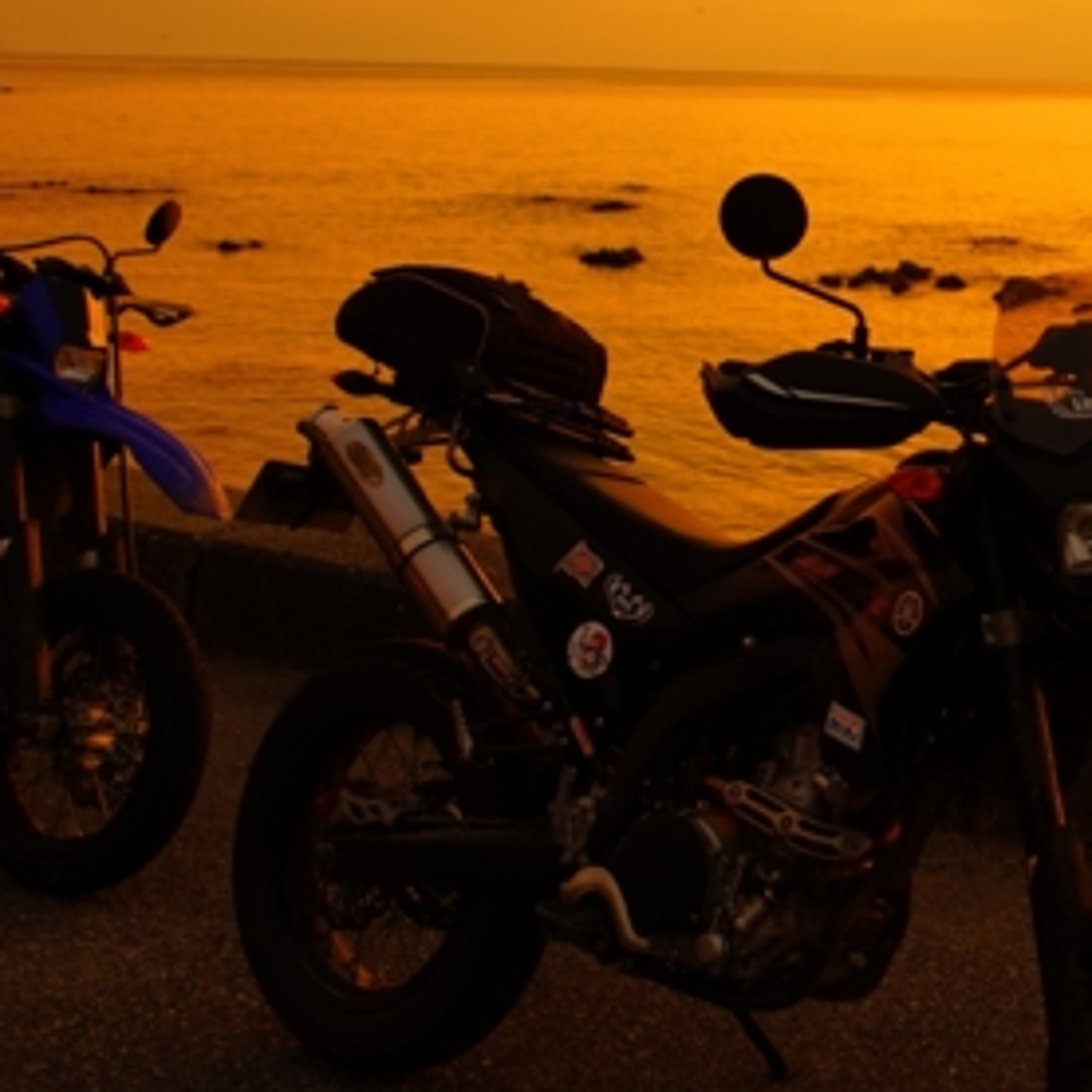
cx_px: 978
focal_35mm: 59
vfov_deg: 28.9
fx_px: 2106
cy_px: 394
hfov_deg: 28.0
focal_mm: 24
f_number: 4
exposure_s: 1/60
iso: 250
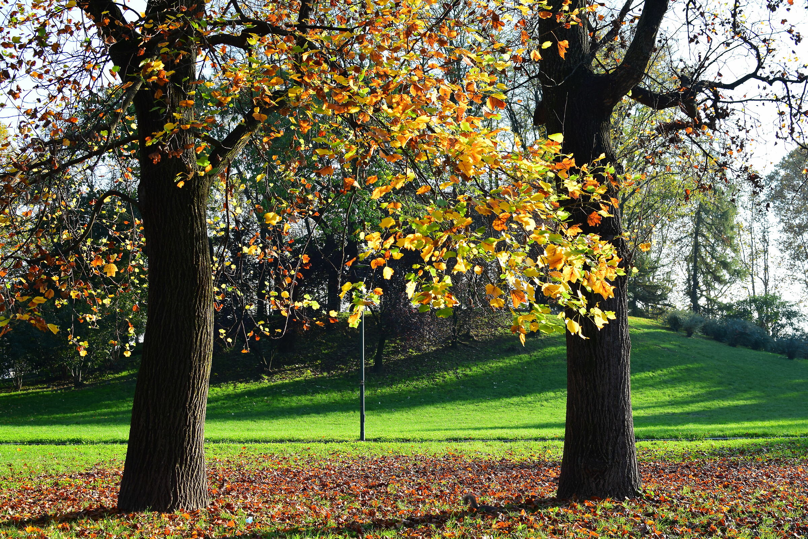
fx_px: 1178
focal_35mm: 52
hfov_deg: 37.9
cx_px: 404
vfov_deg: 25.8
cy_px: 270
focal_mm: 35
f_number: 5.6
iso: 100
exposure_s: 1/125
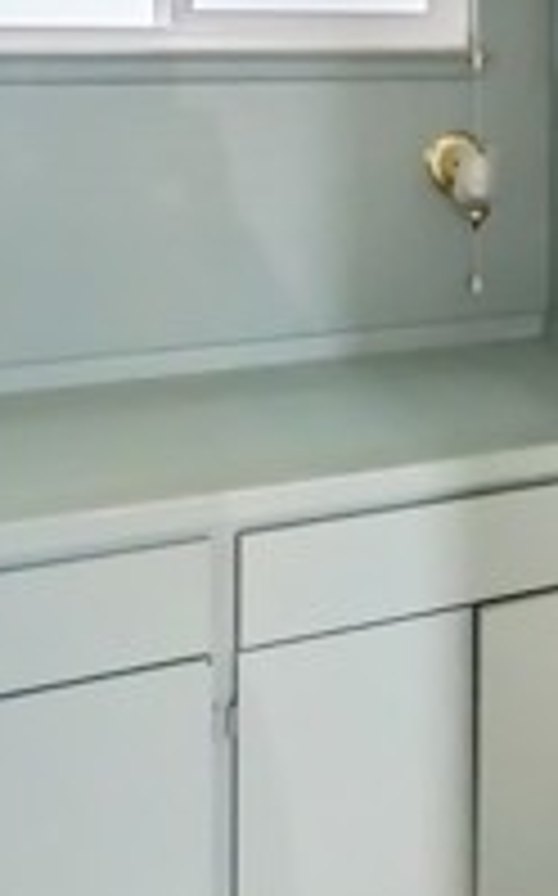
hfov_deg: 26.8
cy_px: 83
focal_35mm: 46
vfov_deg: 40.2
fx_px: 1122
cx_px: 526
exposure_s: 1/160
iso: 2500
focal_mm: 14
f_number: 2.8
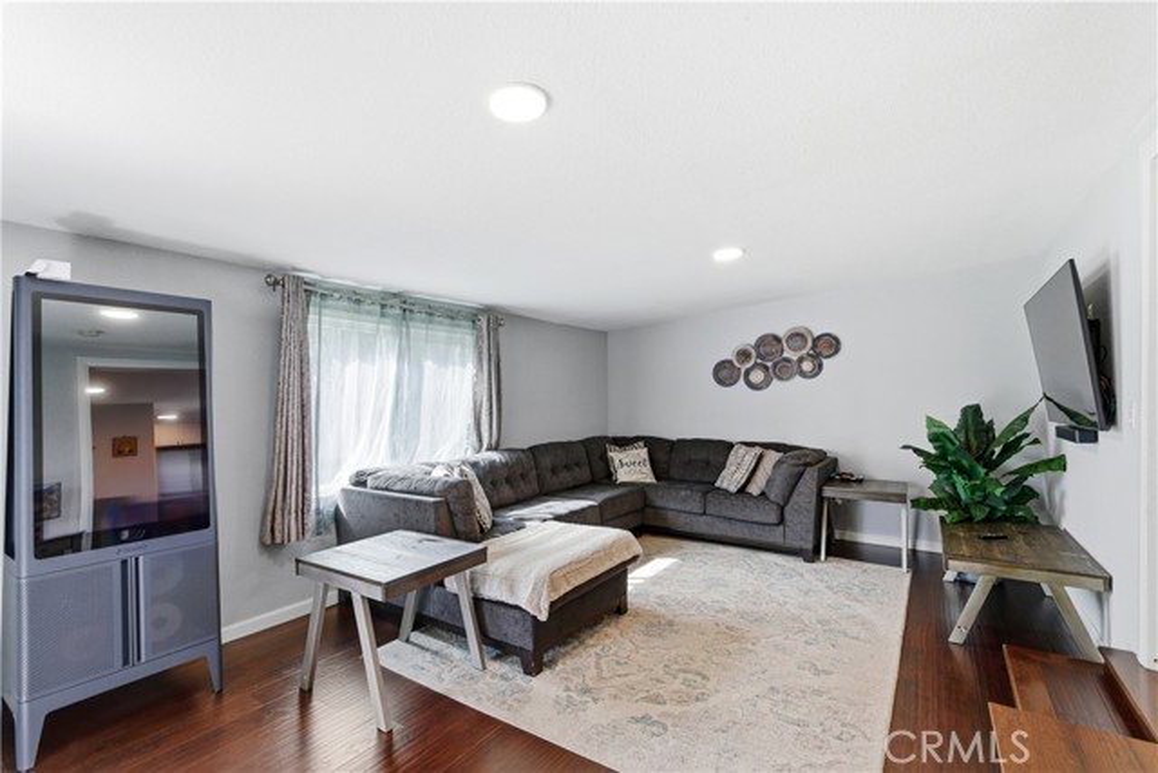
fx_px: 515
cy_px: 386
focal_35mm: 16
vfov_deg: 73.8
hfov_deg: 96.7
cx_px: 579
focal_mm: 16
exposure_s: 1/250
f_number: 9
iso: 640
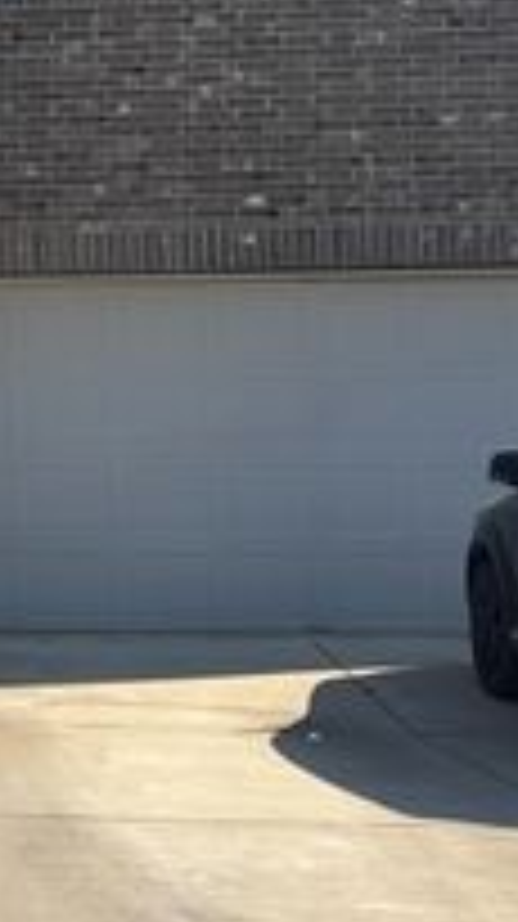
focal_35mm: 92
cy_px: 268
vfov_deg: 23.0
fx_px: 2251
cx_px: -360
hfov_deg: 12.2
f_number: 1.6
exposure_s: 1/3937
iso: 50
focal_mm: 5.96
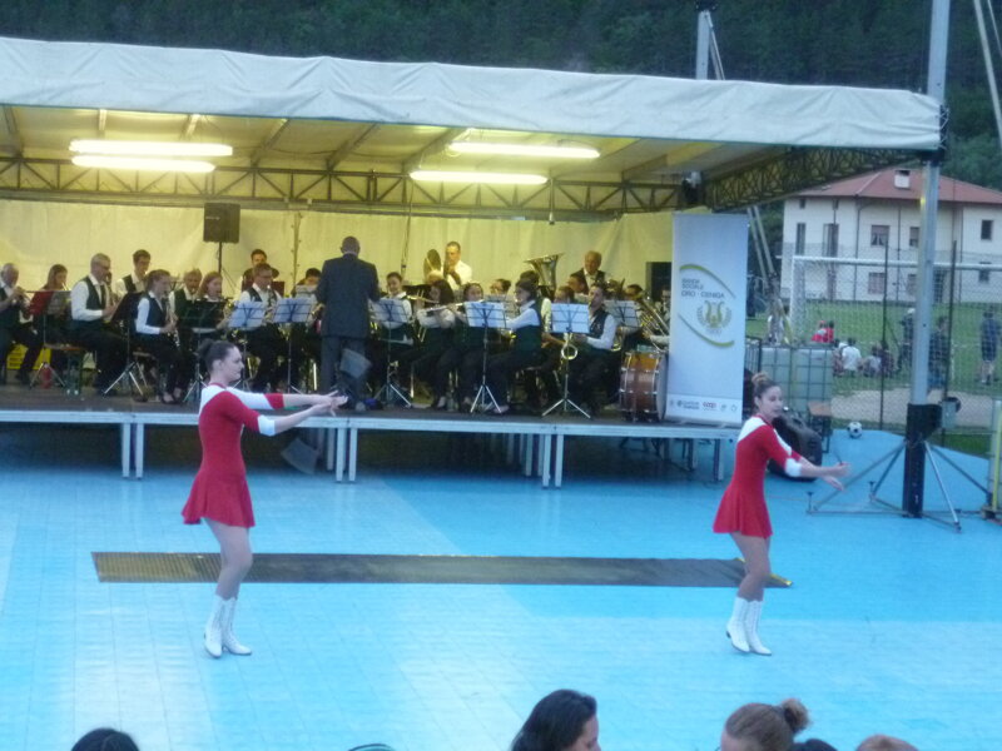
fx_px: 2229
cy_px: 376
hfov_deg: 25.3
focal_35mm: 77
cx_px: 501
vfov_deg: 19.1
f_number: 4.7
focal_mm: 13.7
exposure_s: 1/25
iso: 800
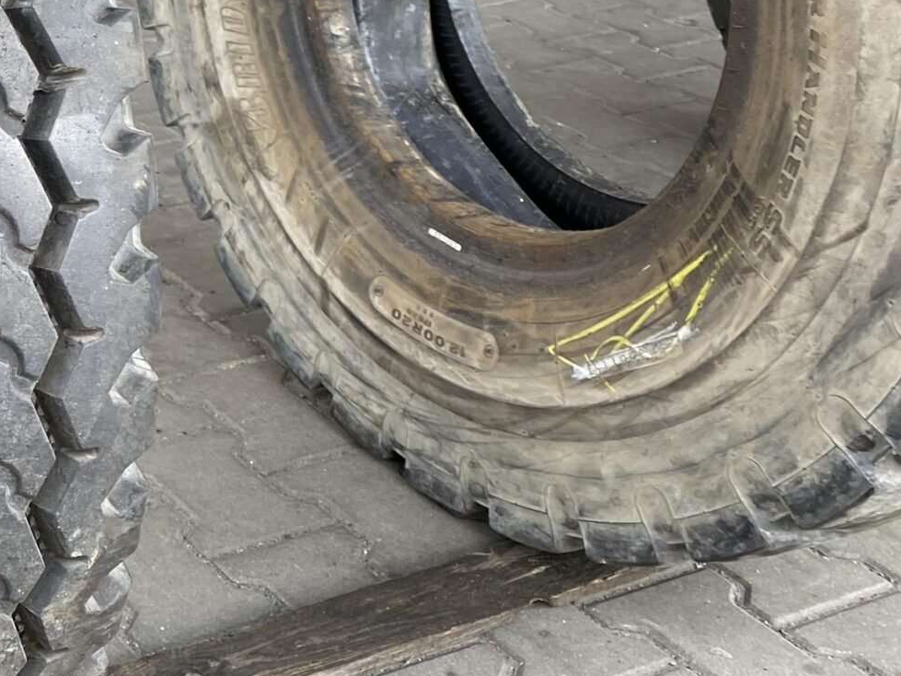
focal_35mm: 68
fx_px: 1770
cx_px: -173
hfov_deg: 25.7
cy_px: 135
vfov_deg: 21.3
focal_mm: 4.25
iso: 32
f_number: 1.8
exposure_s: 1/122
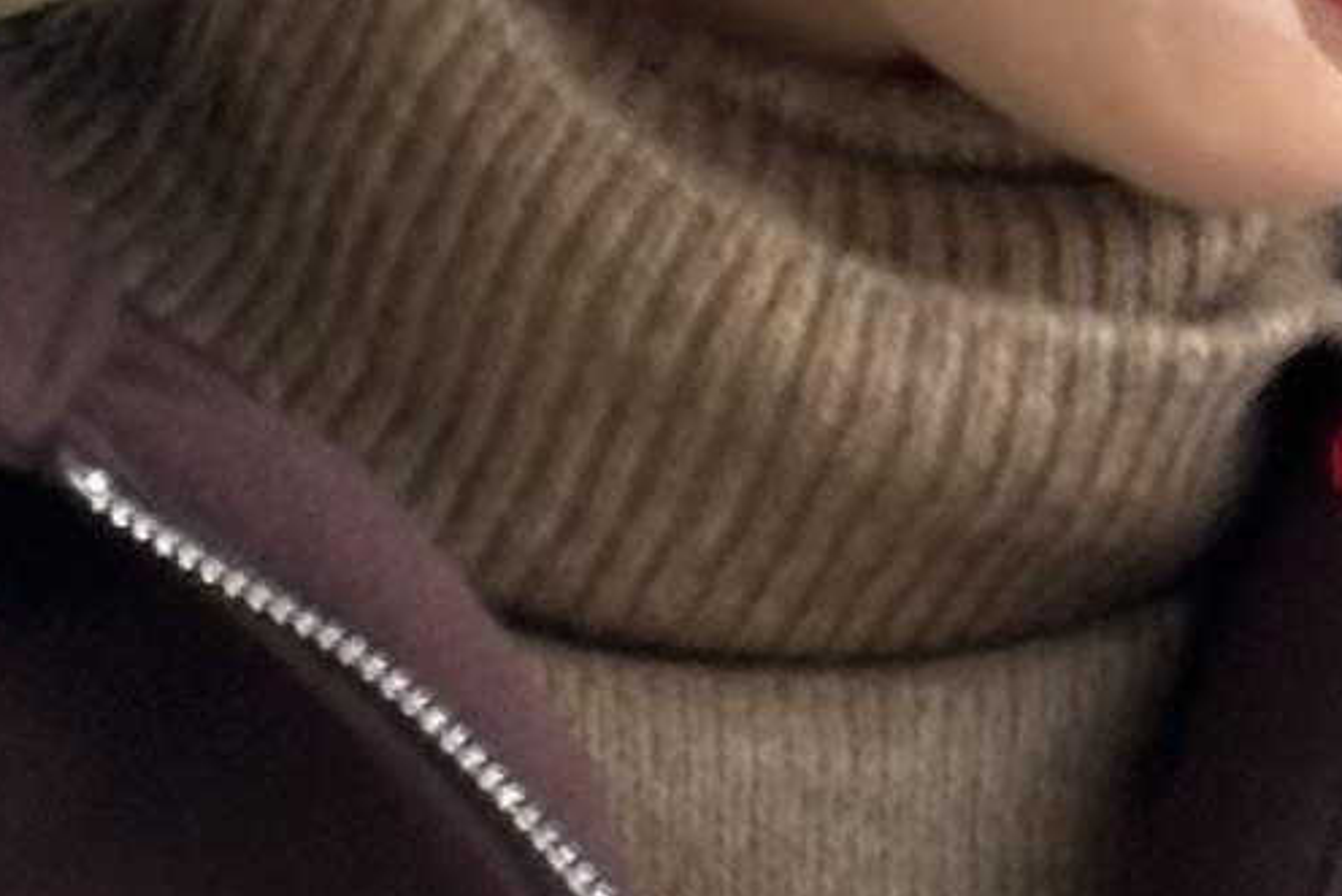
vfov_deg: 3.3
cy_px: 2141
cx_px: 1521
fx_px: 15138
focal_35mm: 406
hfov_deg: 5.1
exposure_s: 1/315
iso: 64
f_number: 1.78
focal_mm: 6.86
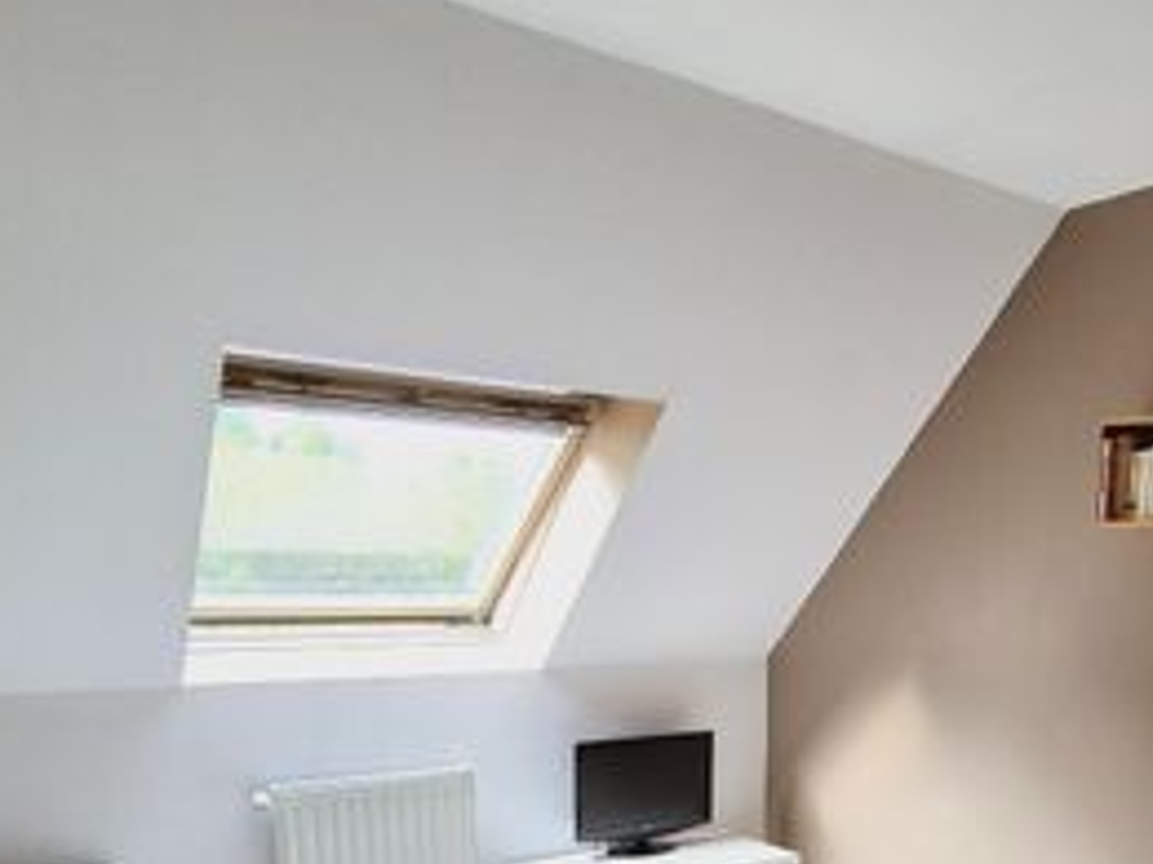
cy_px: 815
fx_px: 999
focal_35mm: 30
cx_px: 780
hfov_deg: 58.4
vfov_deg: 42.0
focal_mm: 2.2
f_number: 2.2
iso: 100
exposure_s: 1/100
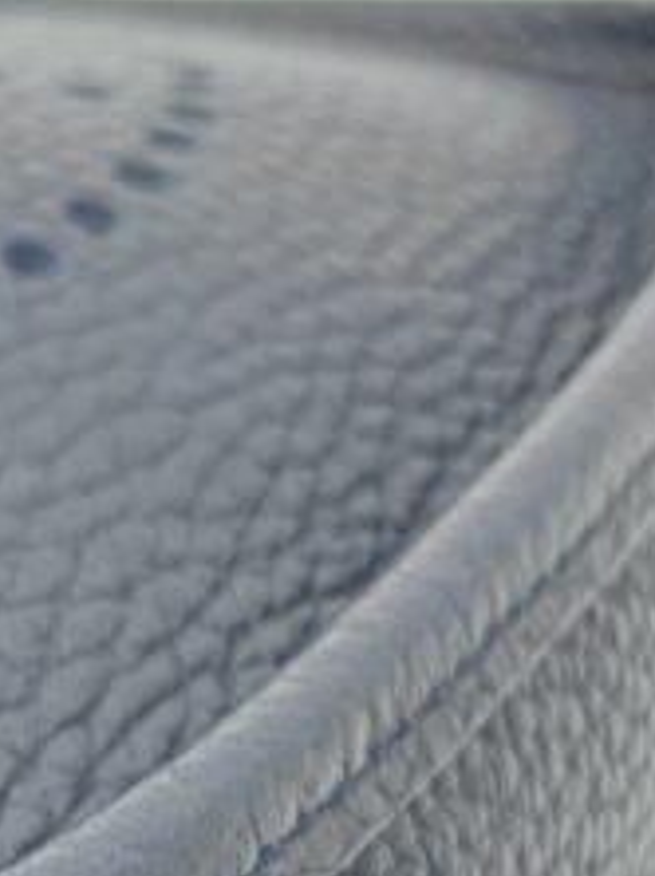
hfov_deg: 11.6
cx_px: -458
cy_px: 844
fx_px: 3033
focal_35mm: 120
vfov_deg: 16.2
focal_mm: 4.25
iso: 64
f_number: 1.8
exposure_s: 1/50
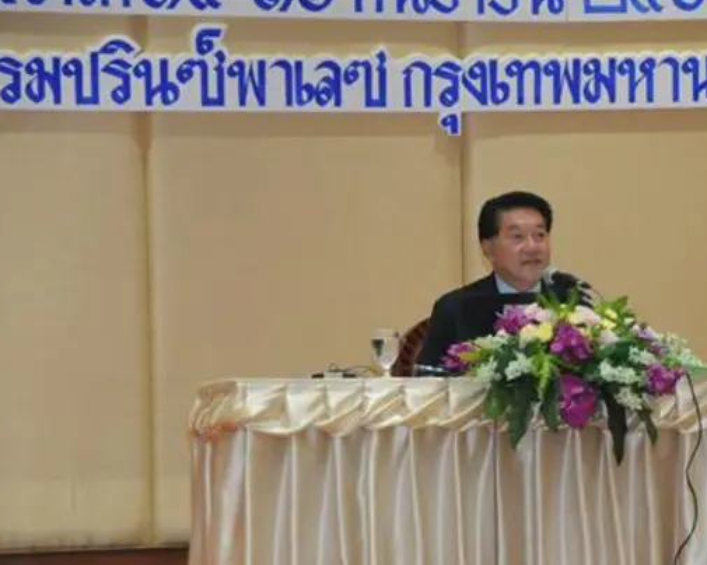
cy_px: 352
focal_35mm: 228
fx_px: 4765
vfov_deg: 6.8
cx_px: 535
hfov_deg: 8.5
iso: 3200
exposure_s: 1/80
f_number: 6.3
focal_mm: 105
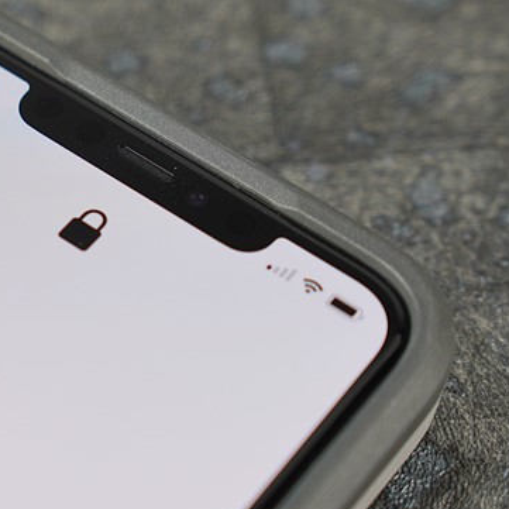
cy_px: 237
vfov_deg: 12.5
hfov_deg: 12.4
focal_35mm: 140
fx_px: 2326
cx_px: 41
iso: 200
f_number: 4
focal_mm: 55
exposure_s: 1/60
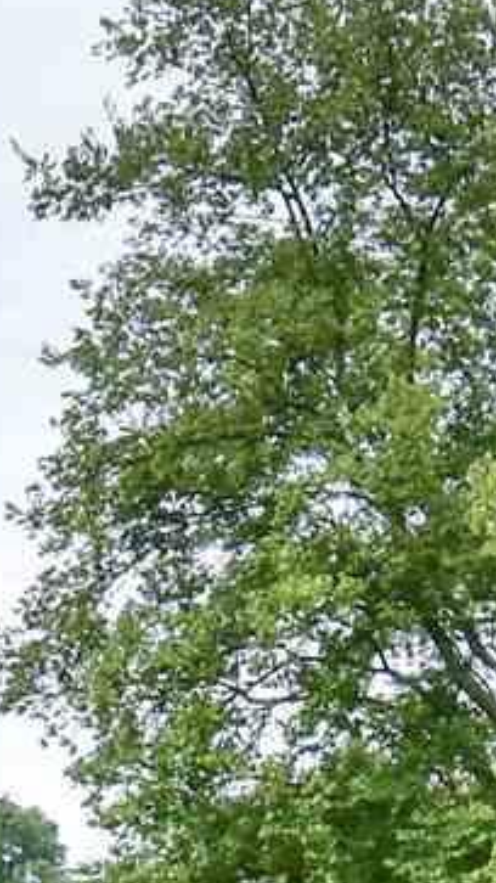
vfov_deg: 15.5
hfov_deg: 9.1
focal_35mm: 133
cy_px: 1097
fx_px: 3112
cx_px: 158
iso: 320
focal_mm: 10
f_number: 11
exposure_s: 1/500
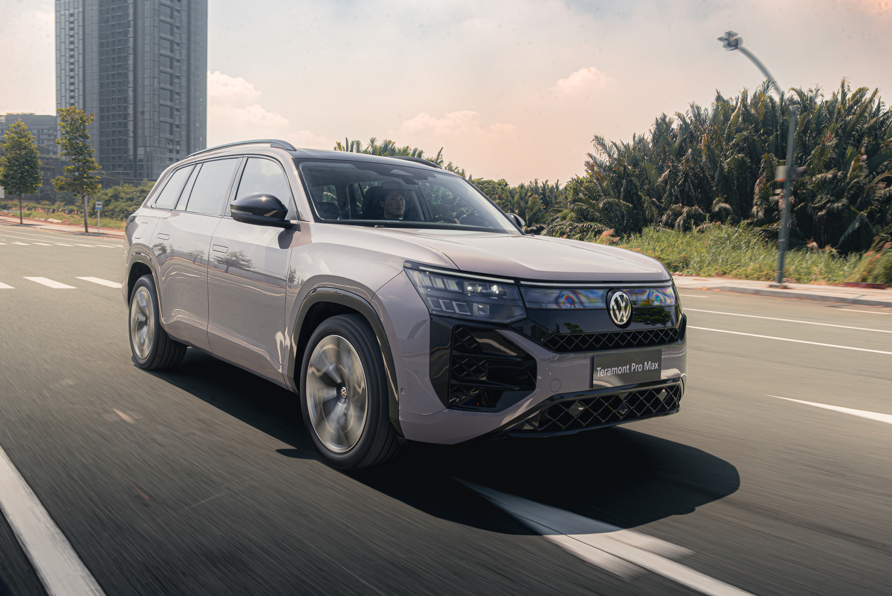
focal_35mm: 31
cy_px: 298
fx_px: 768
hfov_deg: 60.3
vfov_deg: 42.4
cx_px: 446
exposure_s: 1/40
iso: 100
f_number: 14
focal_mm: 31
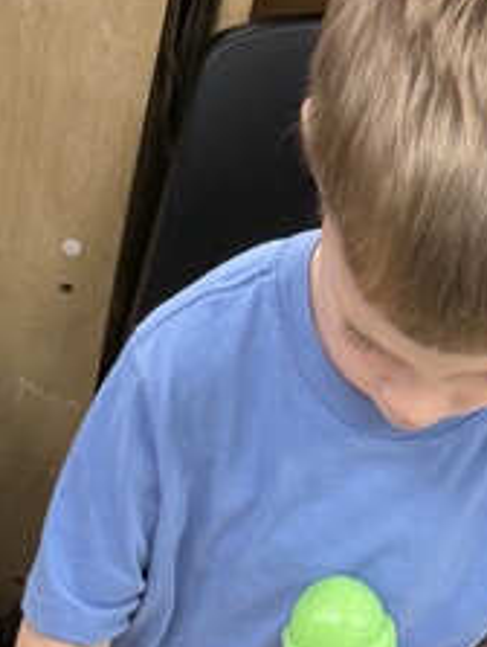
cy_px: 1097
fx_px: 2058
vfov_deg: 15.7
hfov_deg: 13.4
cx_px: 113
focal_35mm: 110
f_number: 1.78
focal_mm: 6.76
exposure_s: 1/60
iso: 160
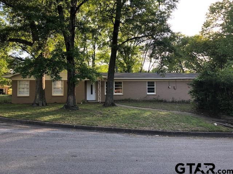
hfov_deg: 63.4
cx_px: 116
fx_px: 188
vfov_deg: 49.7
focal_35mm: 28
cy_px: 87
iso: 25
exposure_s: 1/120
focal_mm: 4
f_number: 1.8
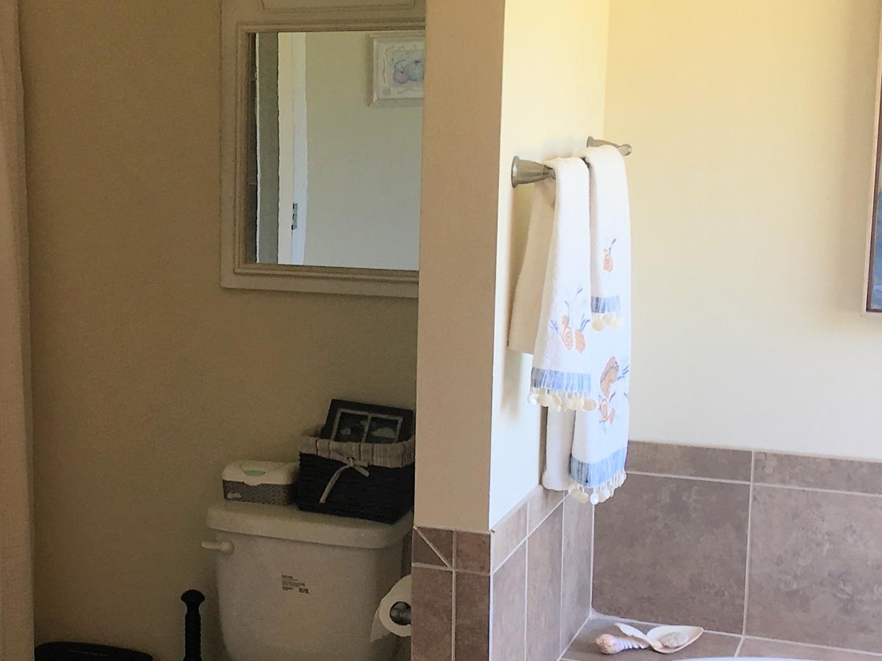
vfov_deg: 20.7
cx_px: 11
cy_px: 348
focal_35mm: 71
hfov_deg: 26.1
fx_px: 1809
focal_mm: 4.15
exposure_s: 1/40
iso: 25
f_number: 2.2
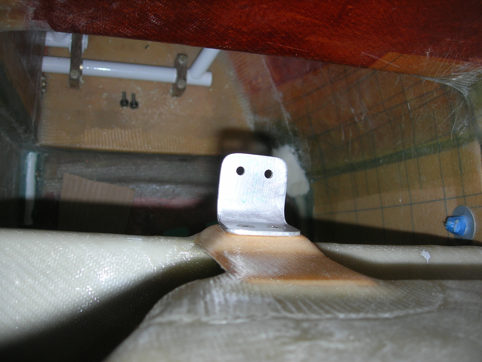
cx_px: 241
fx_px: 529
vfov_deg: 37.7
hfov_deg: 49.0
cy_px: 181
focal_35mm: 38
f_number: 2.8
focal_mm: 7.8
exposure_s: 1/60.1
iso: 64
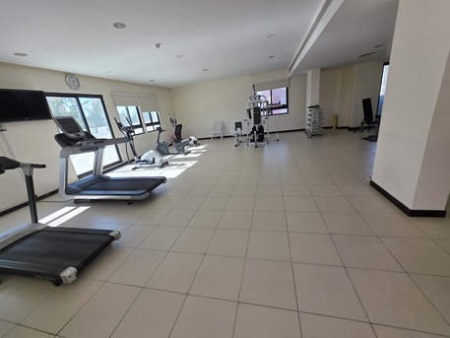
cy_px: 169
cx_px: 225
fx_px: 169
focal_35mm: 13
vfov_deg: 89.9
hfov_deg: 106.2
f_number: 1.9
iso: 40
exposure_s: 1/100
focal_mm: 2.2
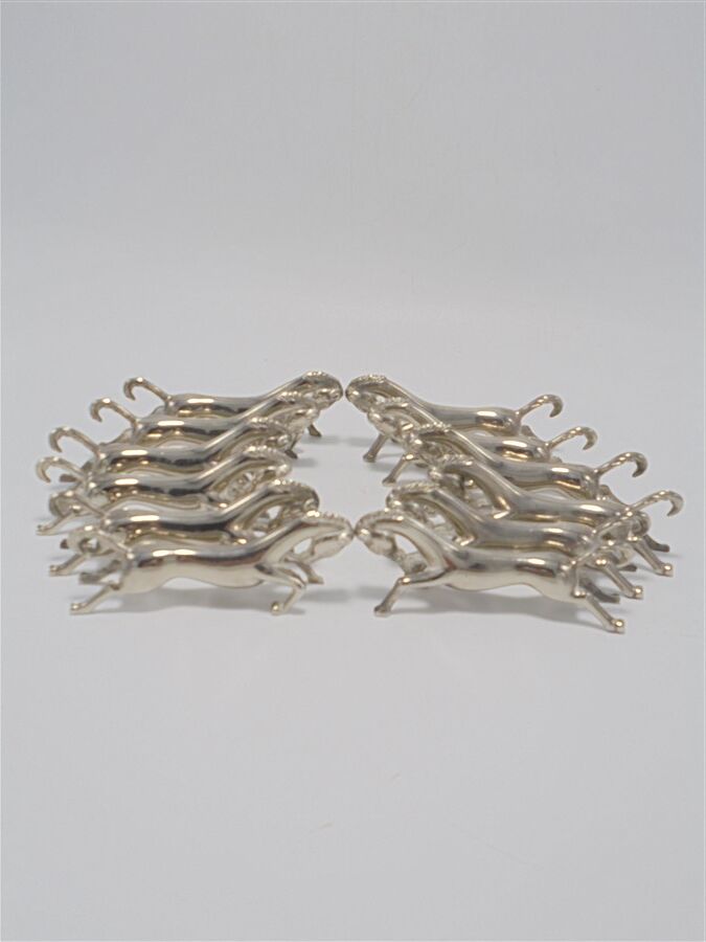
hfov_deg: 37.7
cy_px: 471
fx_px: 1033
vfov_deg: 49.0
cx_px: 353
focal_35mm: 38
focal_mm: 6.9
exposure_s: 1/60
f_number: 4.2
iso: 100
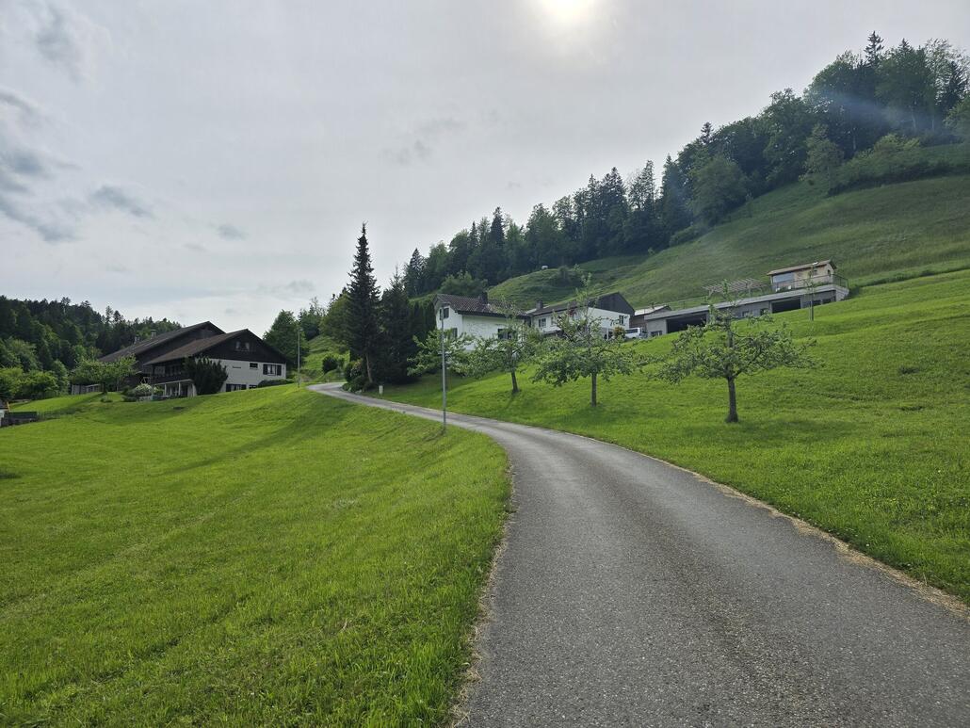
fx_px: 645
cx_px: 485
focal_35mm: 23
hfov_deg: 73.9
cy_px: 364
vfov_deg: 58.9
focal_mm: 6.3
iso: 12
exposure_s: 1/1854
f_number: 1.7
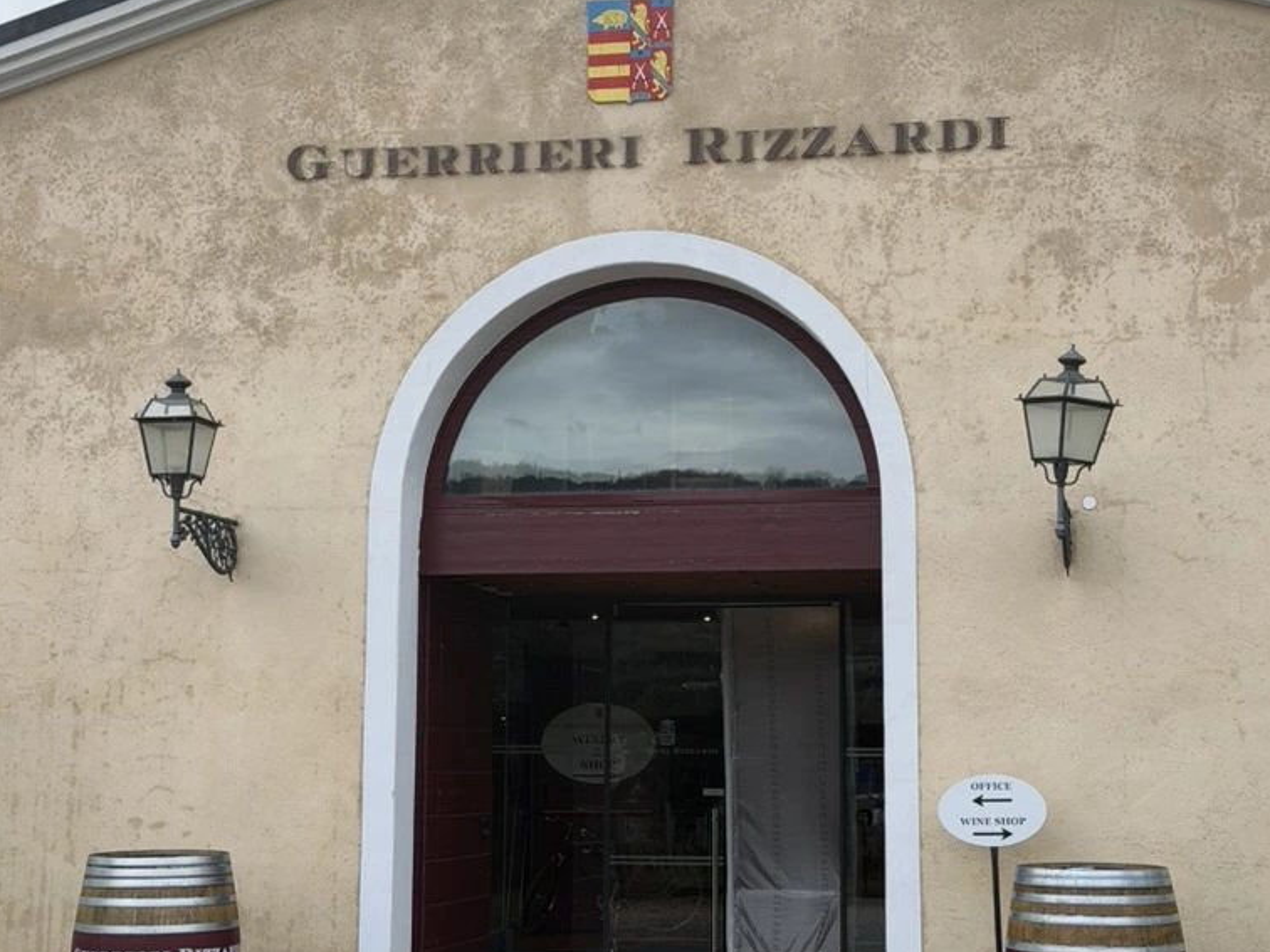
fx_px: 2385
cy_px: 517
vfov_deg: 22.6
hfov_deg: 29.8
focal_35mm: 65
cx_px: 640
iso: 80
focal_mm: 6.76
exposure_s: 1/719
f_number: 1.78
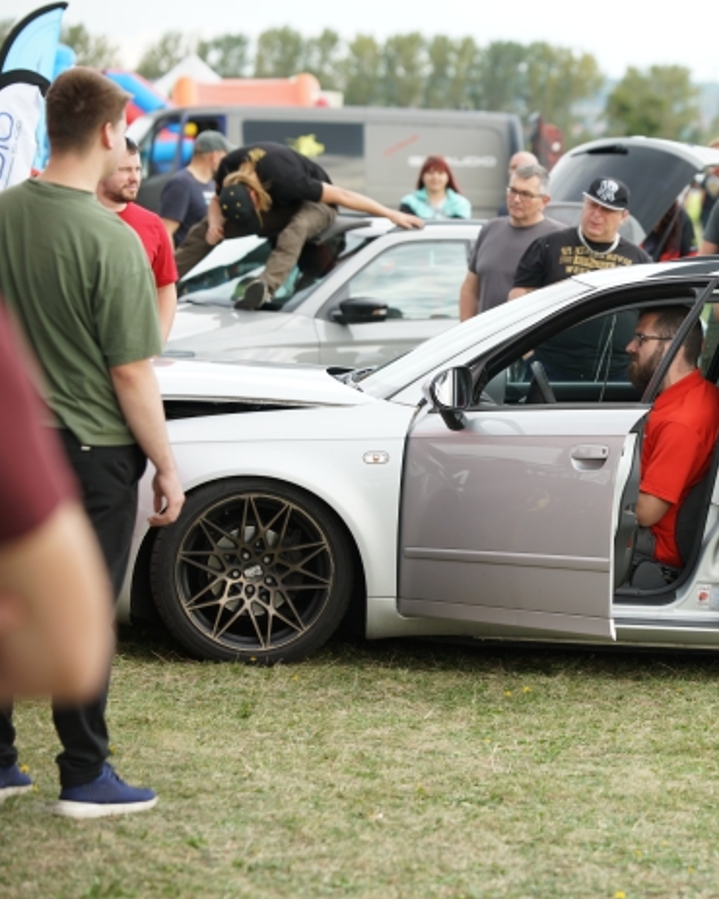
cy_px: 449
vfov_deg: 12.9
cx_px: 659
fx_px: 3966
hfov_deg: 10.3
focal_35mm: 149
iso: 200
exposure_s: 1/320
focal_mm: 105
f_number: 3.5
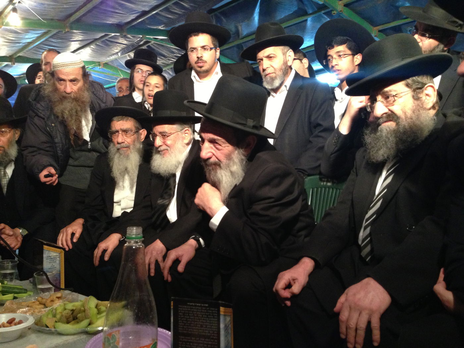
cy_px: 174
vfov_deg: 42.9
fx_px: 442
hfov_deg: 55.4
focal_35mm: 33
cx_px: 232
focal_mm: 4.13
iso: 400
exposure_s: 1/15
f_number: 2.4
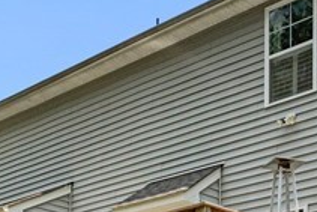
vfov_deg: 15.6
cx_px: 161
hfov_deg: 25.3
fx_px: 706
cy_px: 327
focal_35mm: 80
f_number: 7.1
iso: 1000
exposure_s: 1/3200
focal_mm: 15.6
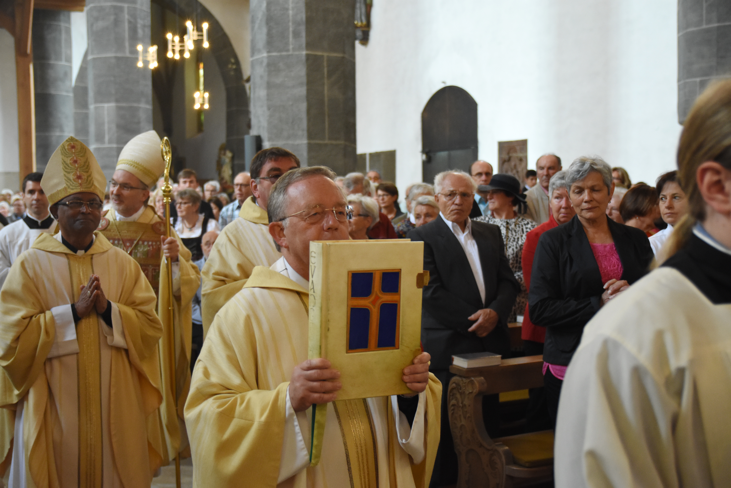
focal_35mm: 48
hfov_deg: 41.1
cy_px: 244
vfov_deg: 28.1
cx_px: 366
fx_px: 975
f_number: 2.8
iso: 1800
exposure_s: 1/250
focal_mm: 32
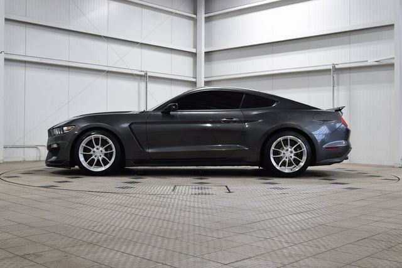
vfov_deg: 30.9
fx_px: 486
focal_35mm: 44
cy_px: 134
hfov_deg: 45.0
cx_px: 201
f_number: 6.3
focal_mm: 29
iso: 400
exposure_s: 1/20
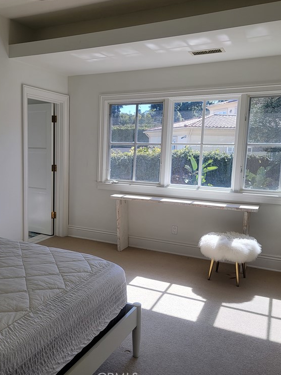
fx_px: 357
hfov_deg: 42.3
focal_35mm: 33
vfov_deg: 55.3
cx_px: 89
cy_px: 191
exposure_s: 1/133
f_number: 1.8
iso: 16
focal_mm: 6.7
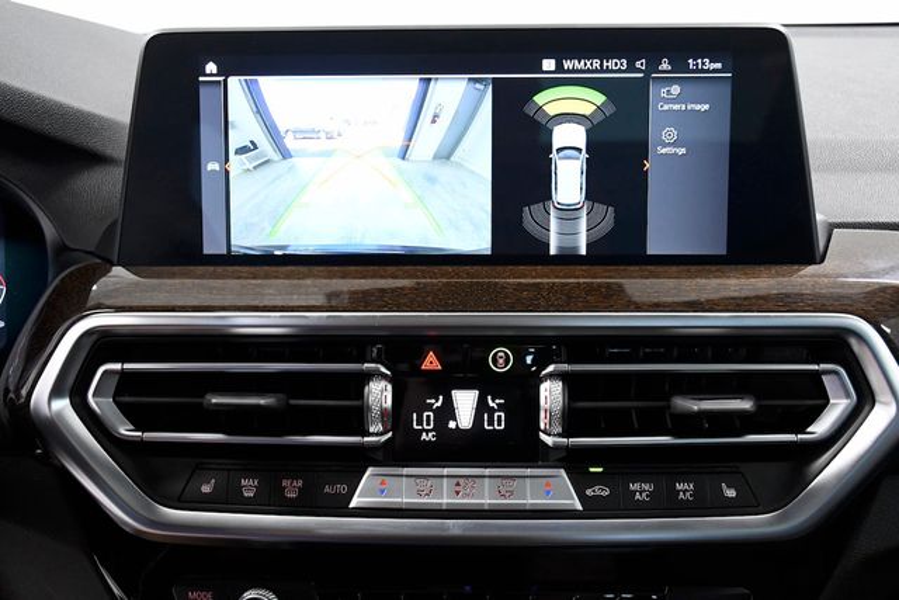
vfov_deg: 34.2
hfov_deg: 49.5
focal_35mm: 39
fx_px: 974
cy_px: 300
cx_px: 450
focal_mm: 26
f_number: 5
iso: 2500
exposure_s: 1/125
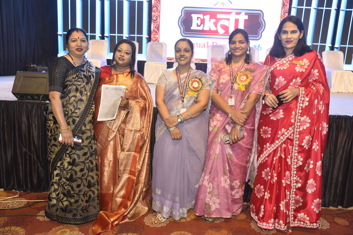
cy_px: 118
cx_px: 176
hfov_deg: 60.3
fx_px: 304
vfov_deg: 42.3
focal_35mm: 31
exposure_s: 1/125
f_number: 5
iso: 400
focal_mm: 31
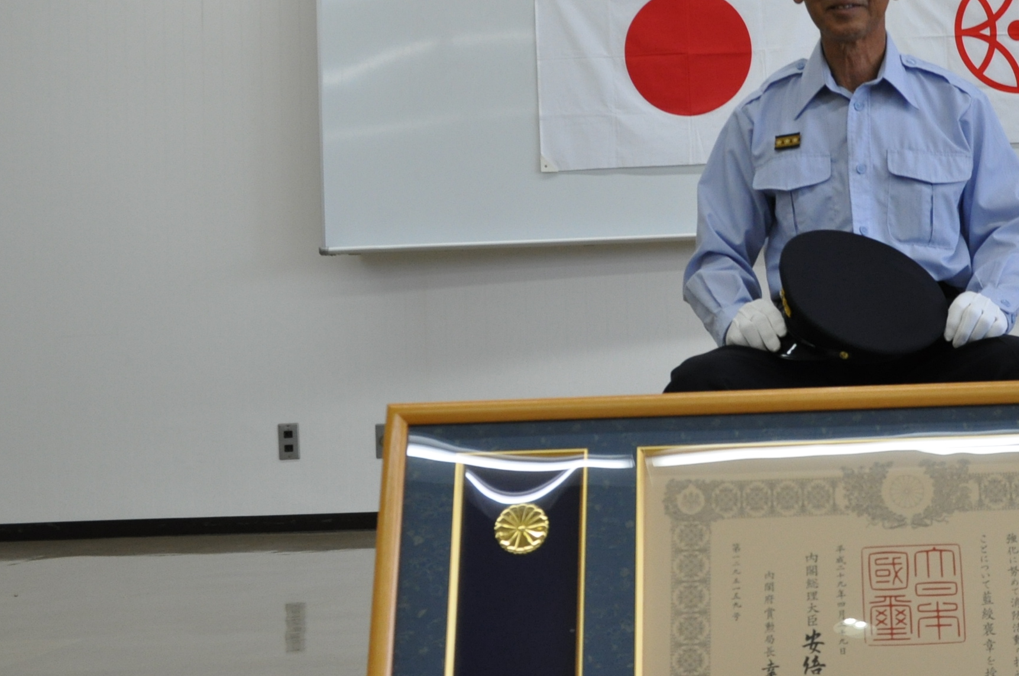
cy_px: 300
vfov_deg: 24.1
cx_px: 842
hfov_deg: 34.4
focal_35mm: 56
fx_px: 1583
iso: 800
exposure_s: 1/200
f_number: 7.1
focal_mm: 20
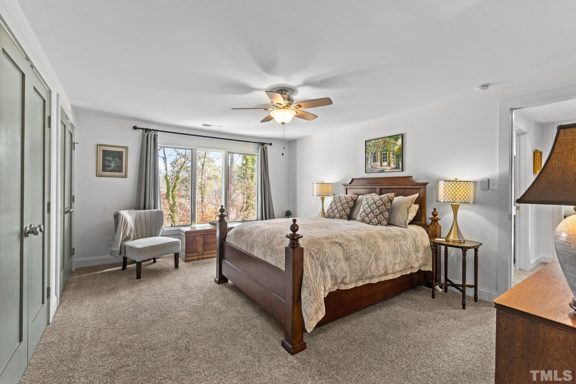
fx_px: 240
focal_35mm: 15
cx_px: 288
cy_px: 192
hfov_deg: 100.4
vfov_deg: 77.3
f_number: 6.3
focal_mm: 15
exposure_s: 1/5
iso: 400
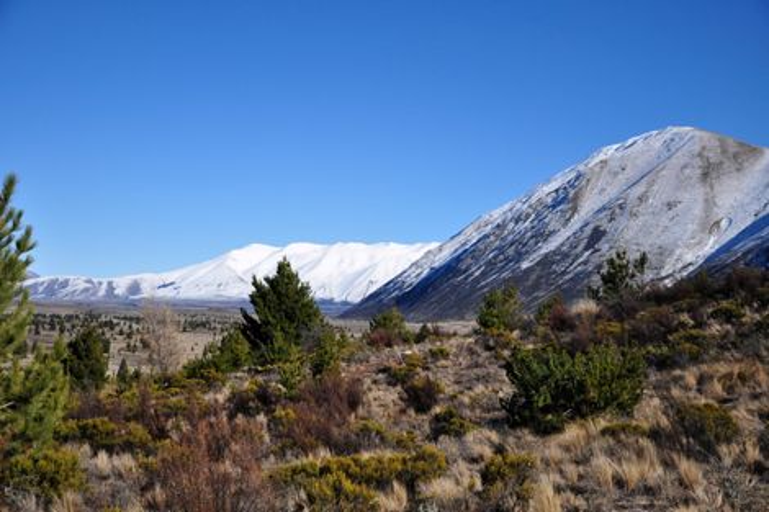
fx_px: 1025
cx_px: 384
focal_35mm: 48
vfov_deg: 28.1
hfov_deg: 41.1
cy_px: 256
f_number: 4.2
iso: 320
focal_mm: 32
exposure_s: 1/4000
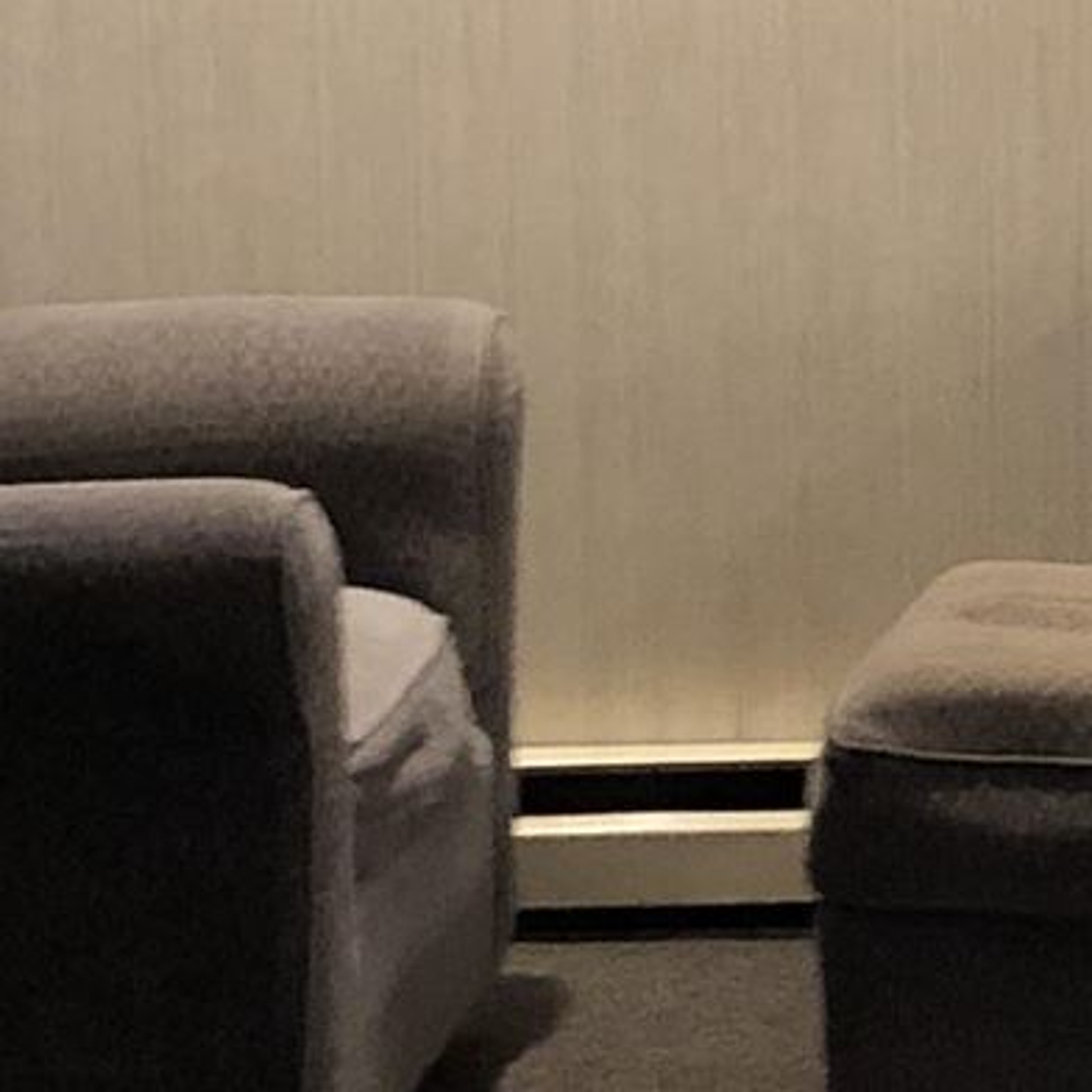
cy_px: 379
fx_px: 6924
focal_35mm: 194
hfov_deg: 8.8
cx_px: 1716
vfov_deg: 9.0
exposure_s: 1/7
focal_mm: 3.99
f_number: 1.8
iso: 80
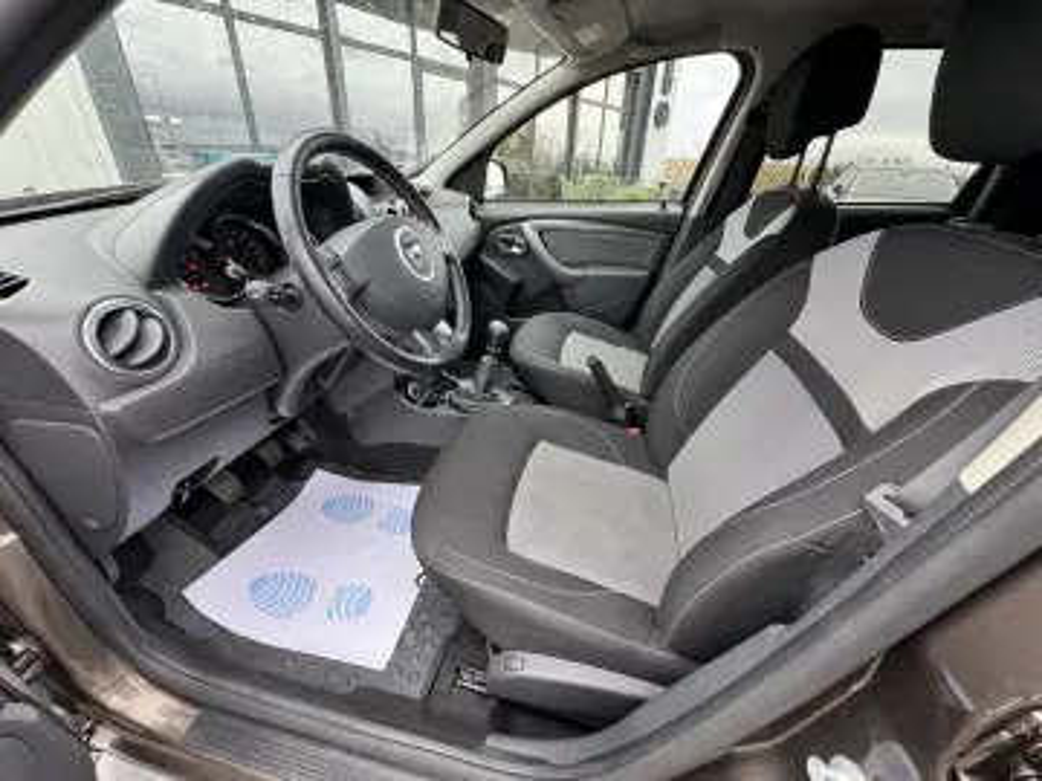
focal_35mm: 14
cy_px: 390
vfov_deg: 85.7
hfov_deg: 102.1
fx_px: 421
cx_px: 521
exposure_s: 1/60
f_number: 2.2
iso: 320
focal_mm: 2.22
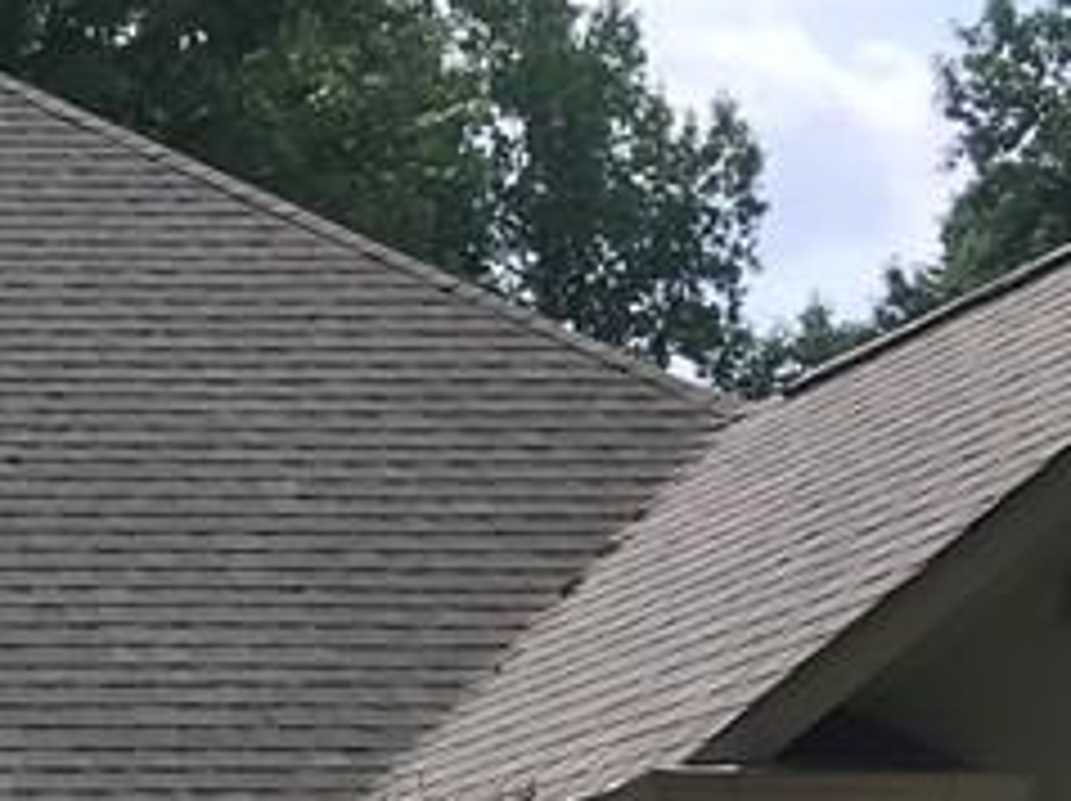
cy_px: 1134
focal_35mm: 125
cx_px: -801
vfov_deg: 11.4
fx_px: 3864
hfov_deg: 14.1
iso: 25
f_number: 2.2
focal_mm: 4.15
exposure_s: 1/894
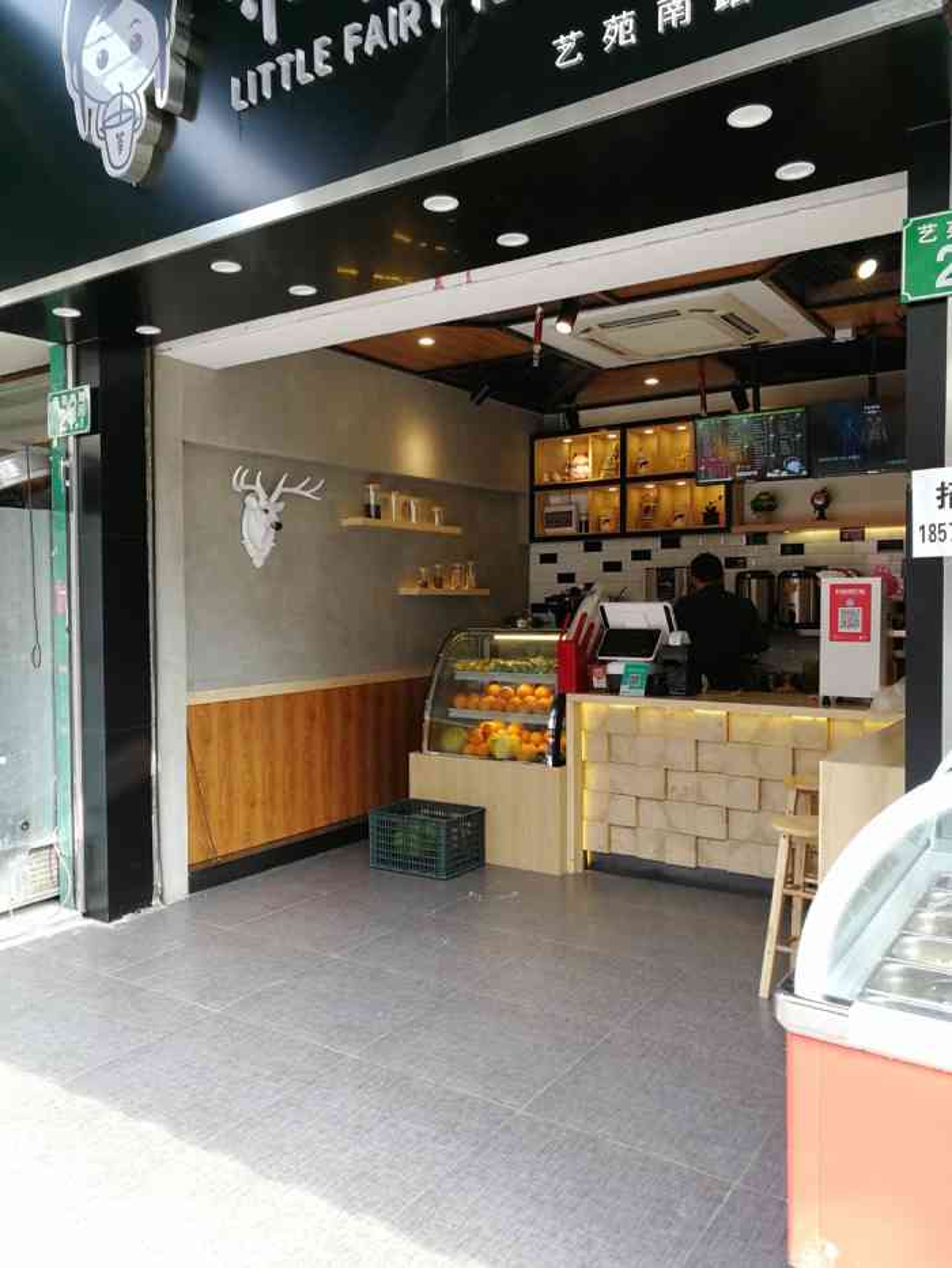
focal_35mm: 27
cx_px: 476
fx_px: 990
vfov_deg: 65.3
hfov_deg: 51.4
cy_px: 634
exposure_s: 1/100
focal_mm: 3.84
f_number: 2.2
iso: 100
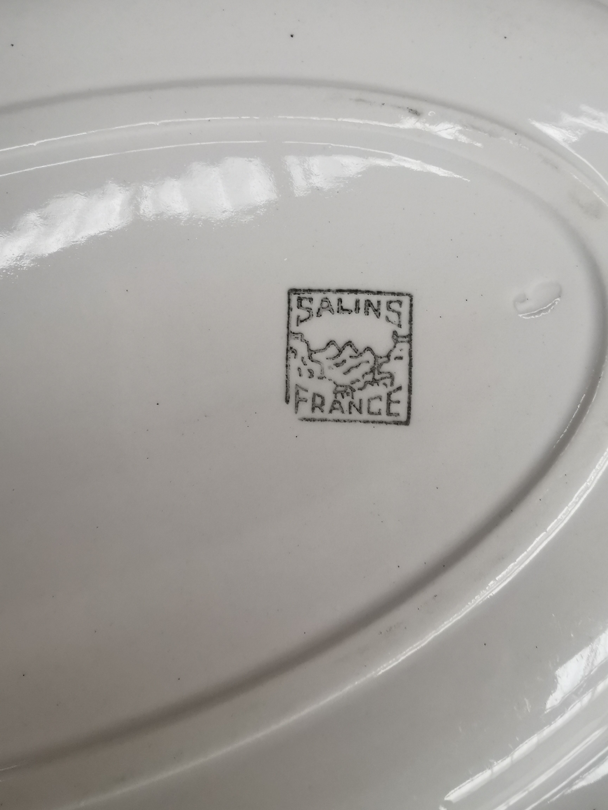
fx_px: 609
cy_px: 405
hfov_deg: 53.1
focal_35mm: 26
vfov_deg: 67.3
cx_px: 304
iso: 250
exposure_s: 1/33.3
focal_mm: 2.26
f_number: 2.2
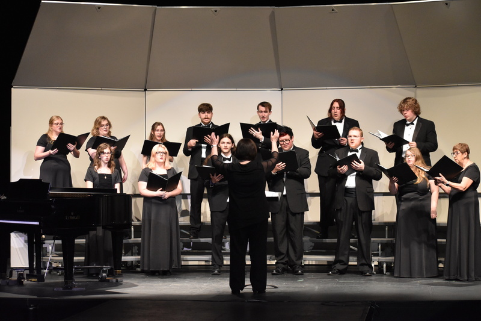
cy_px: 160
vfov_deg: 13.0
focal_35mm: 105
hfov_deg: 19.5
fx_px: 1403
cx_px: 240
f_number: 4.5
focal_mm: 70
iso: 3200
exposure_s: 1/400
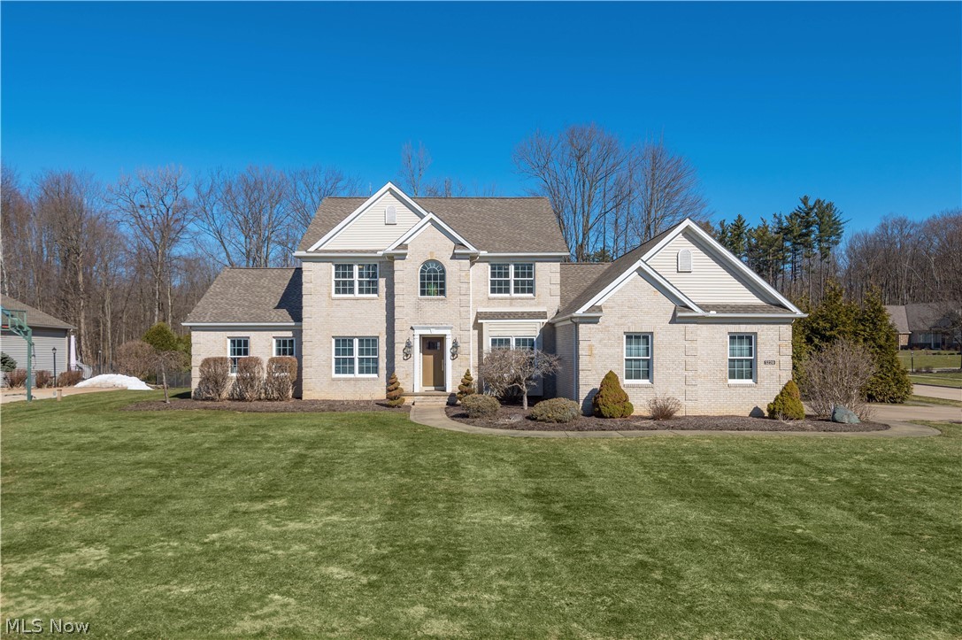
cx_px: 481
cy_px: 320
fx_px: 641
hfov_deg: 73.8
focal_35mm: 24
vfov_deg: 53.1
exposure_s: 1/500
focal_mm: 24
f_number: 9
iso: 100
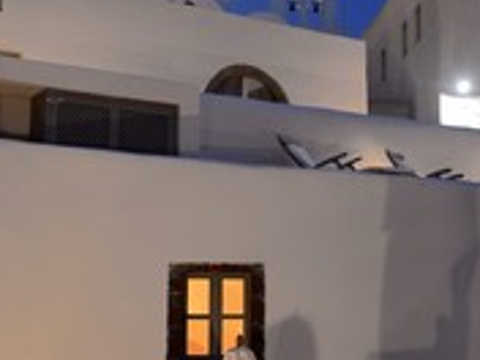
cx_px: 292
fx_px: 763
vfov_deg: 26.5
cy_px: 202
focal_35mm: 55
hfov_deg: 34.8
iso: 400
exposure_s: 1
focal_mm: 24
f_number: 5
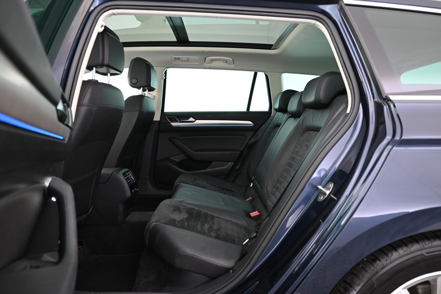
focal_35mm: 24
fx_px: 294
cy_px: 147
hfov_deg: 73.7
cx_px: 220
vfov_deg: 53.1
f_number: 3.5
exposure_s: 1/15
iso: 1600
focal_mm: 16
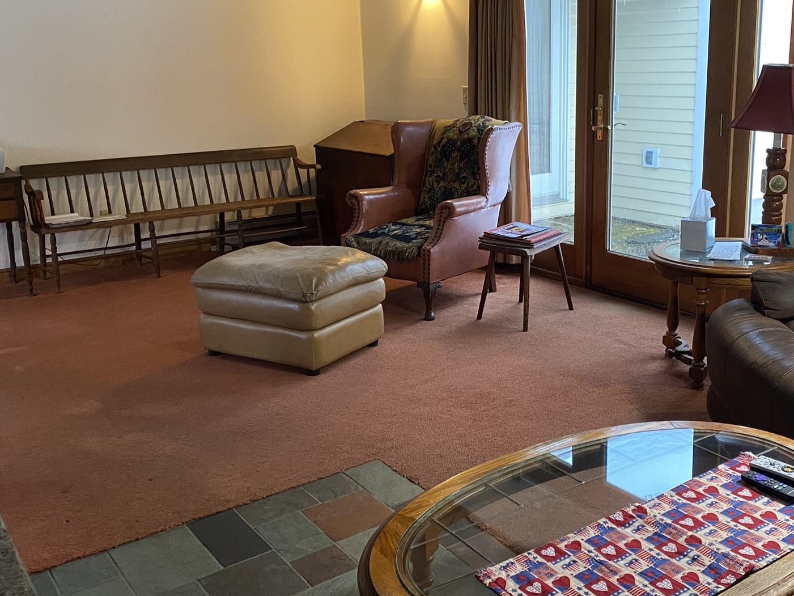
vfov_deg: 37.6
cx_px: 476
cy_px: 242
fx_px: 872
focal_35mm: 38
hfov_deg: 48.7
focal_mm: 4.25
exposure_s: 1/60
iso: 320
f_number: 1.8
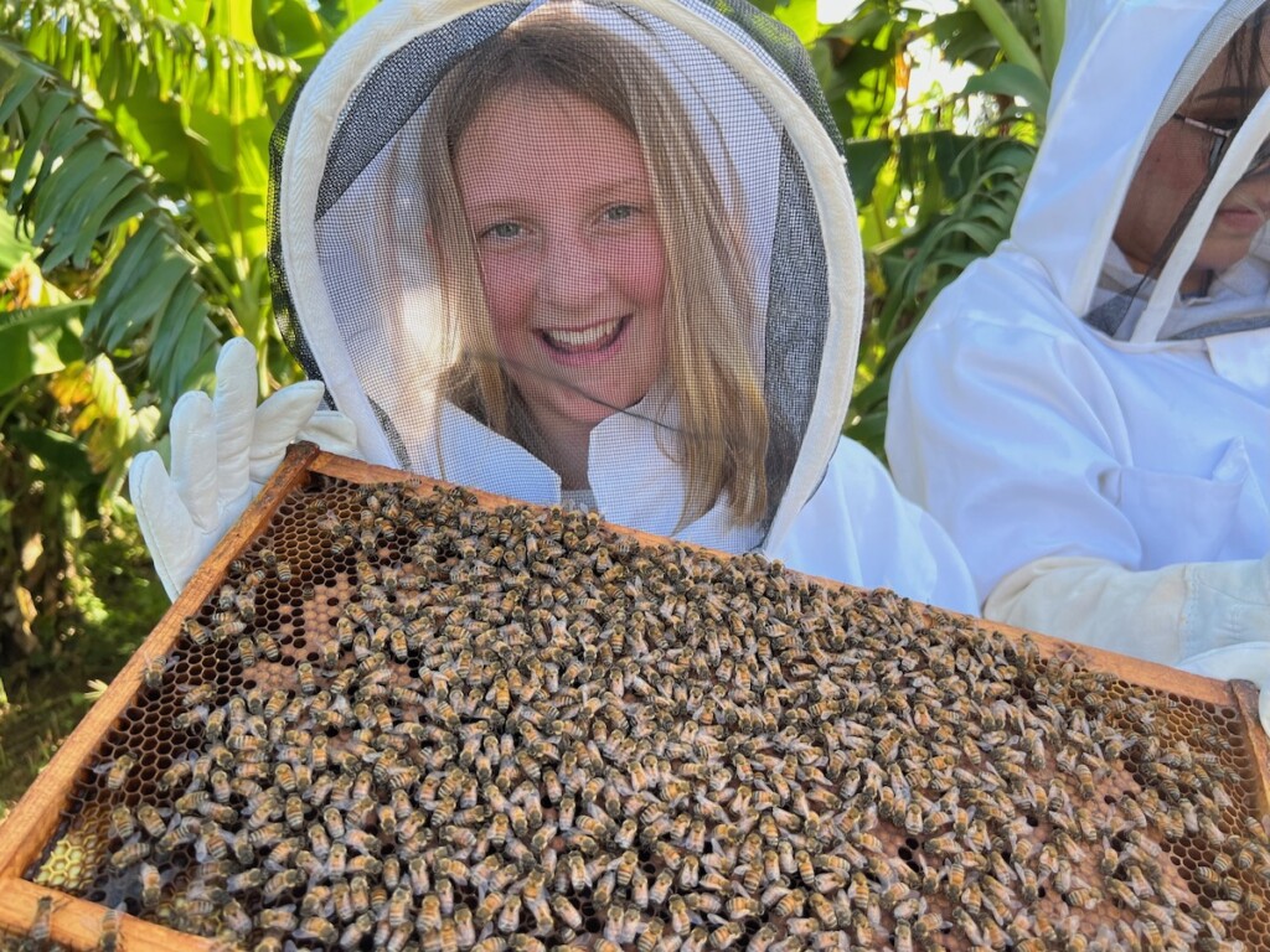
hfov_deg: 67.3
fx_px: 954
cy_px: 476
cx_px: 635
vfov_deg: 53.1
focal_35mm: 26
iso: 40
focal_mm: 5.7
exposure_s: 1/248
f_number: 1.5
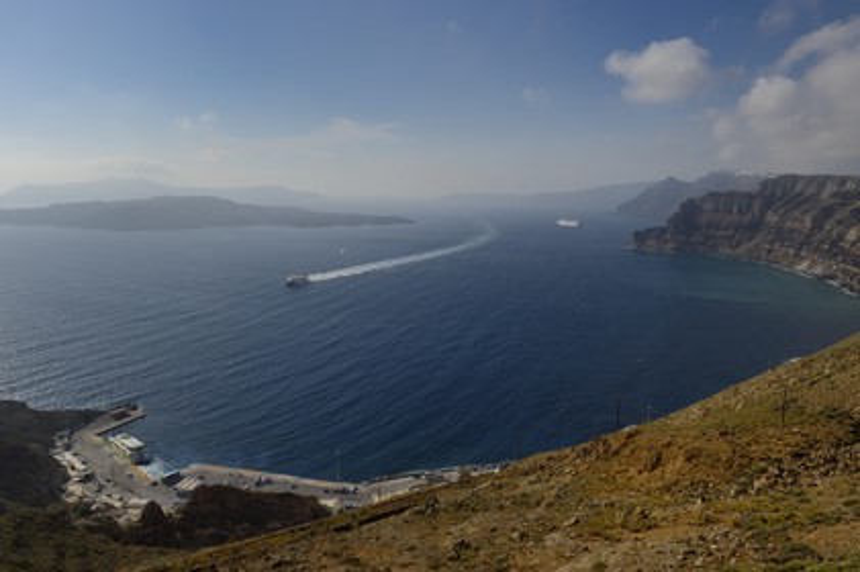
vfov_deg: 49.5
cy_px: 286
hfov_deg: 69.4
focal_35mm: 26
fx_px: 621
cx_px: 430
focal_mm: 26
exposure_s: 1/320
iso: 200
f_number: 18
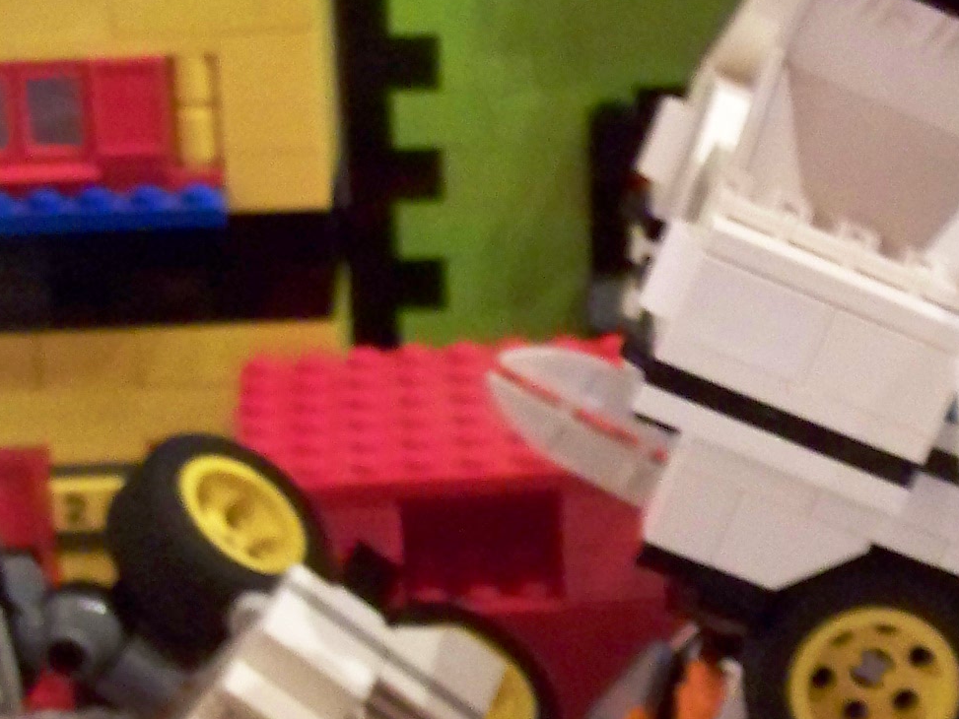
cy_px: 507
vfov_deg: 12.3
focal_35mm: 120
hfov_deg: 16.3
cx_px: 766
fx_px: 3325
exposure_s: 1/8
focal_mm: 6.3
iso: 400
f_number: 2.8
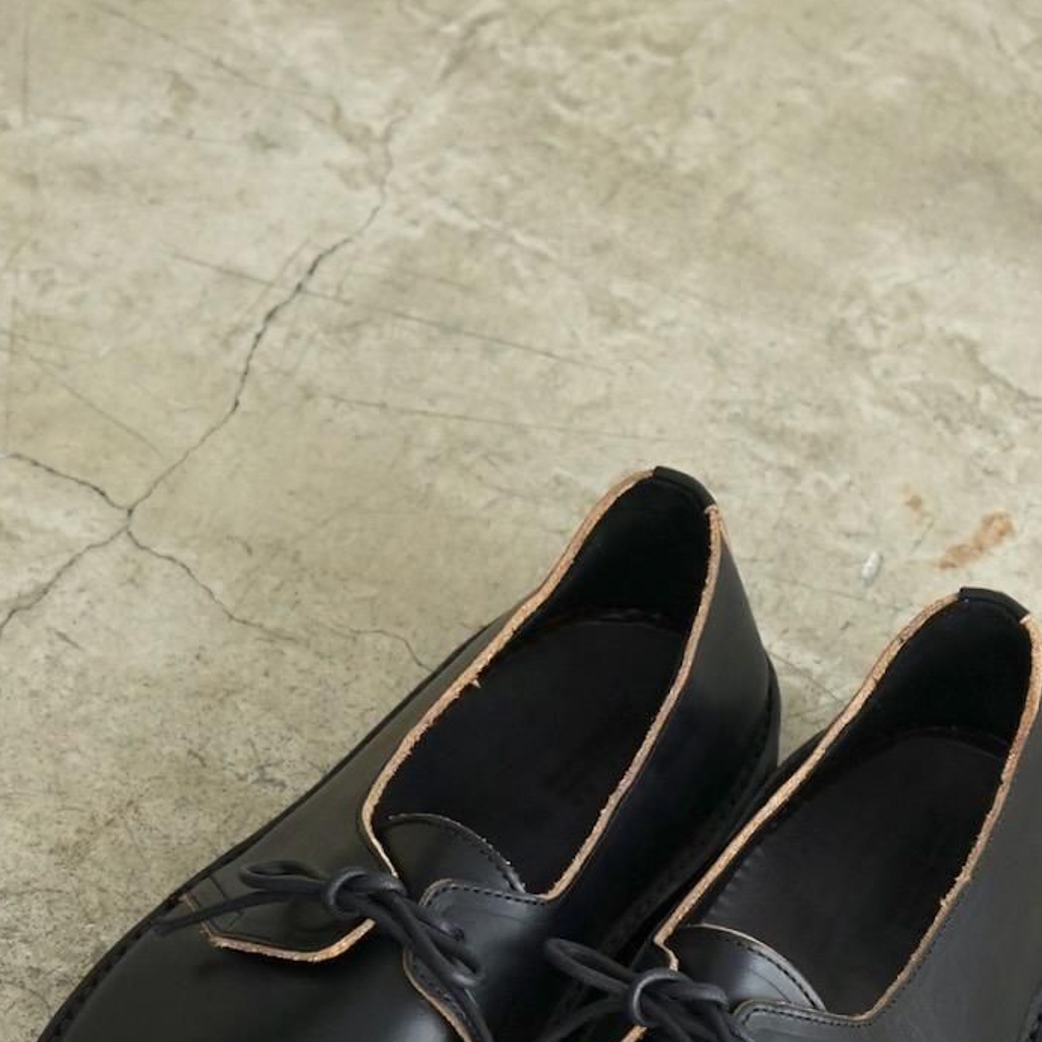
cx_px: 572
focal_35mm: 137
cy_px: 1140
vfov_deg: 12.5
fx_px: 4666
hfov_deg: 12.7
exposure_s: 1/100
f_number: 5.6
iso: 800
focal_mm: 62
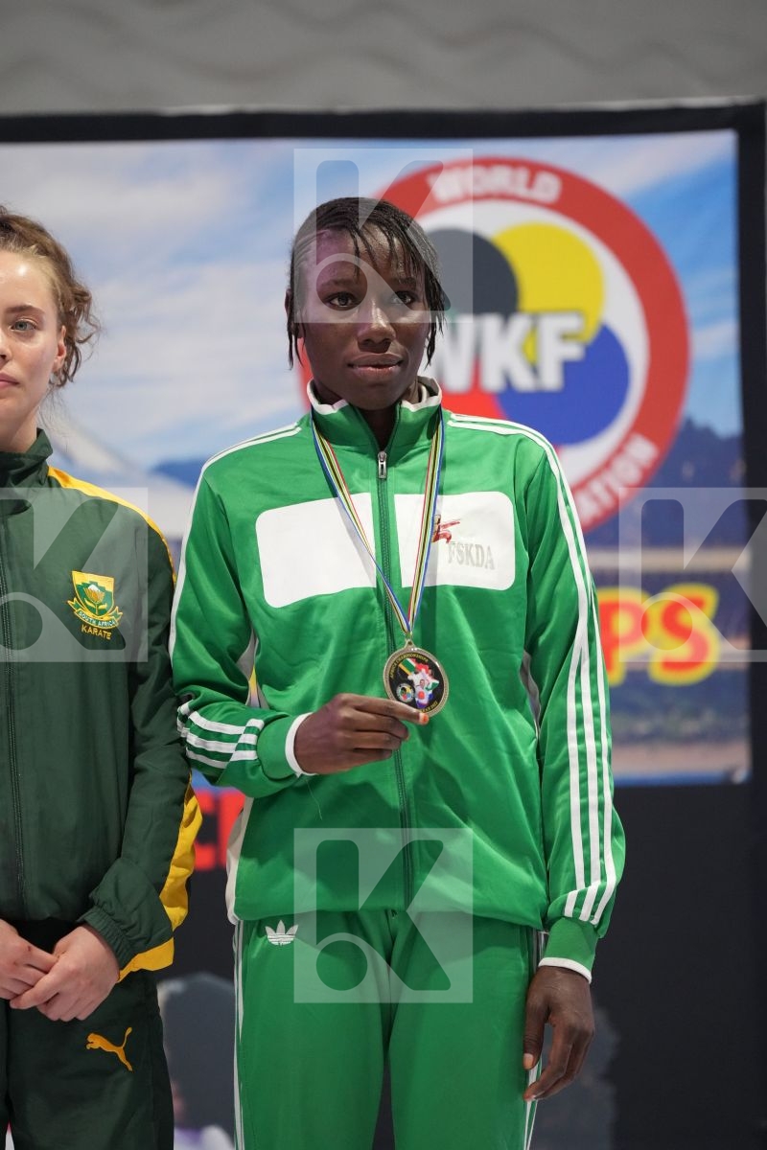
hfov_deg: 6.9
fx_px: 6391
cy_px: 575
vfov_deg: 10.3
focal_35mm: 200
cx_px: 384
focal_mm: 200
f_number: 2.8
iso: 4000
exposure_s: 1/250
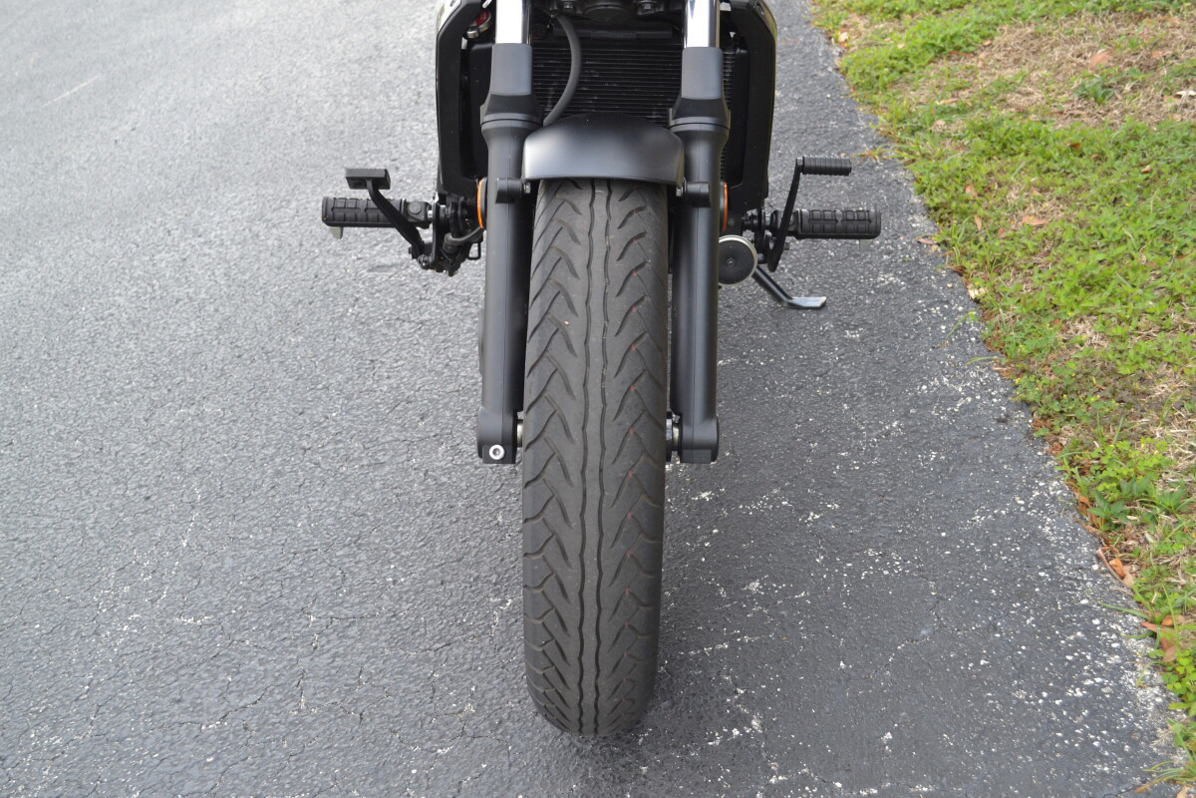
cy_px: 399
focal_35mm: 48
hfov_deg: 41.1
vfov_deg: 28.1
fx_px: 1595
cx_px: 598
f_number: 5.6
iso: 250
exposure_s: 1/125
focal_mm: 32
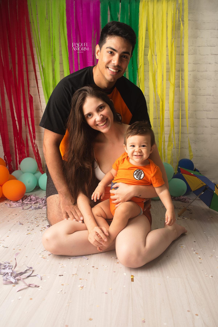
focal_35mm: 35
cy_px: 164
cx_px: 109
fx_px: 318
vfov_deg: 54.4
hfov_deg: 37.9
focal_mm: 35
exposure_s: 1/125
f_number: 3.5
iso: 200
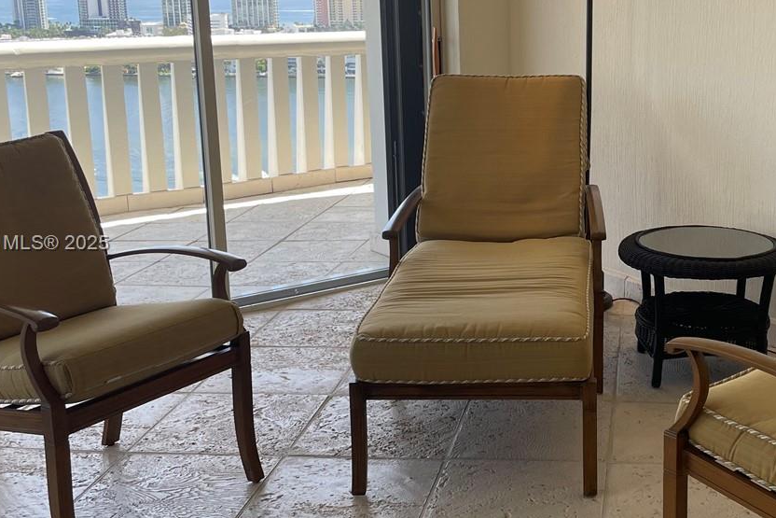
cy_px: 245
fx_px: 1121
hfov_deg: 37.5
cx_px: 557
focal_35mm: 52
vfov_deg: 26.0
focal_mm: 4.2
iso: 32
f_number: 1.6
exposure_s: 1/317
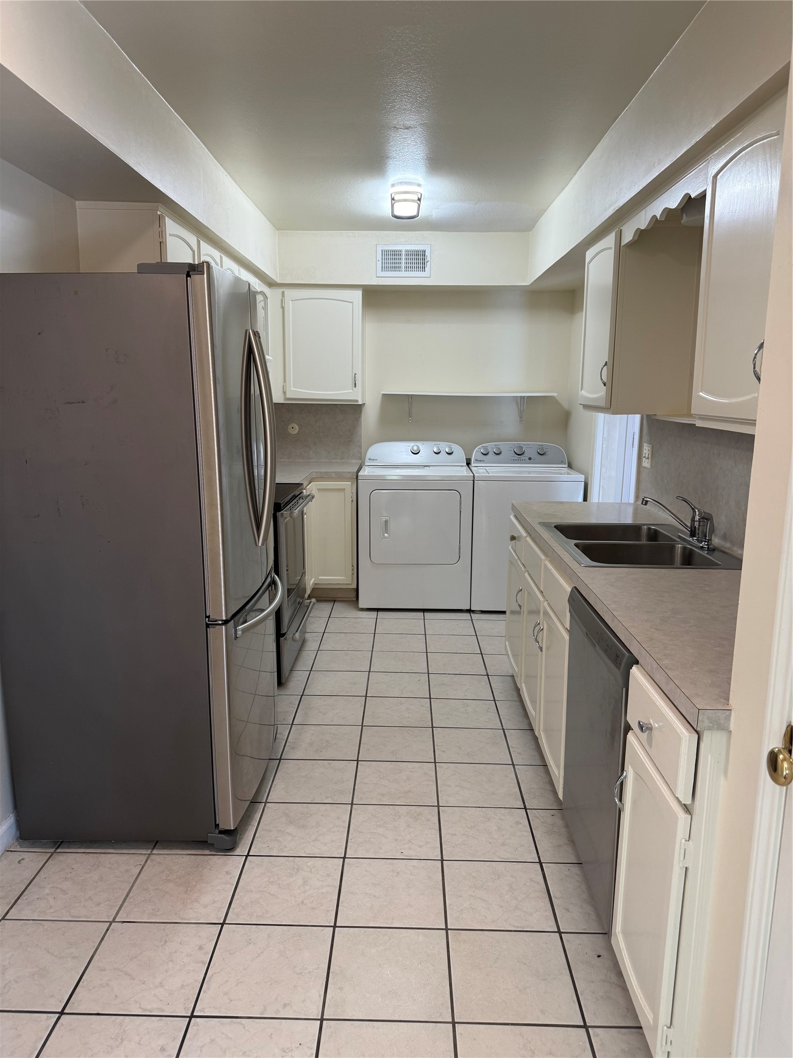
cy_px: 529
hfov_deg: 56.8
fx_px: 733
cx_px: 396
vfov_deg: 71.6
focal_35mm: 24
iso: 125
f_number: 1.78
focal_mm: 6.76
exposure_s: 1/60
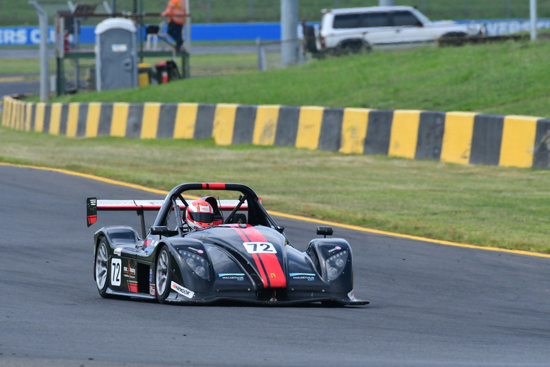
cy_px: 184
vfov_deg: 1.8
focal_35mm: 750
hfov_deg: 2.7
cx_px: 275
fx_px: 11462
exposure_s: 1/640
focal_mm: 500
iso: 400
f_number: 9
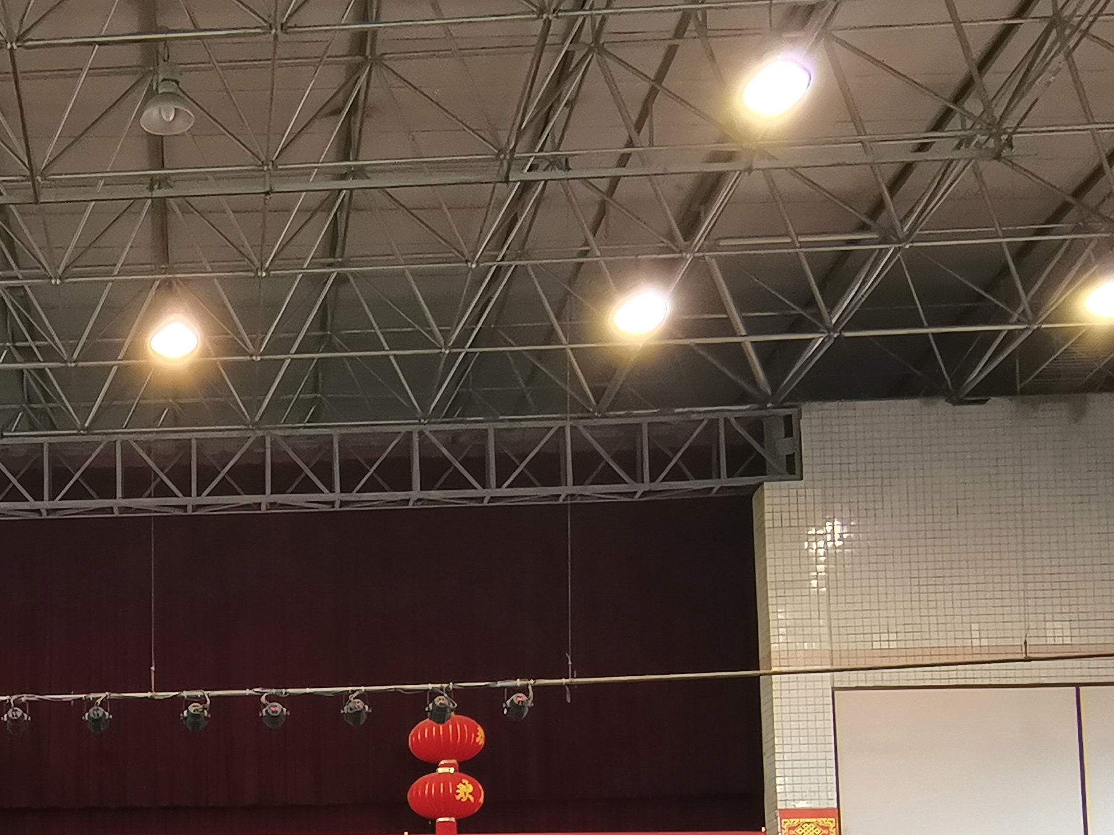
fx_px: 1674
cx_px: 59
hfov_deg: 34.2
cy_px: 950
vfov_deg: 25.7
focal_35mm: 52
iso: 160
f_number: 2.2
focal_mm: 2.23
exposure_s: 1/33.3
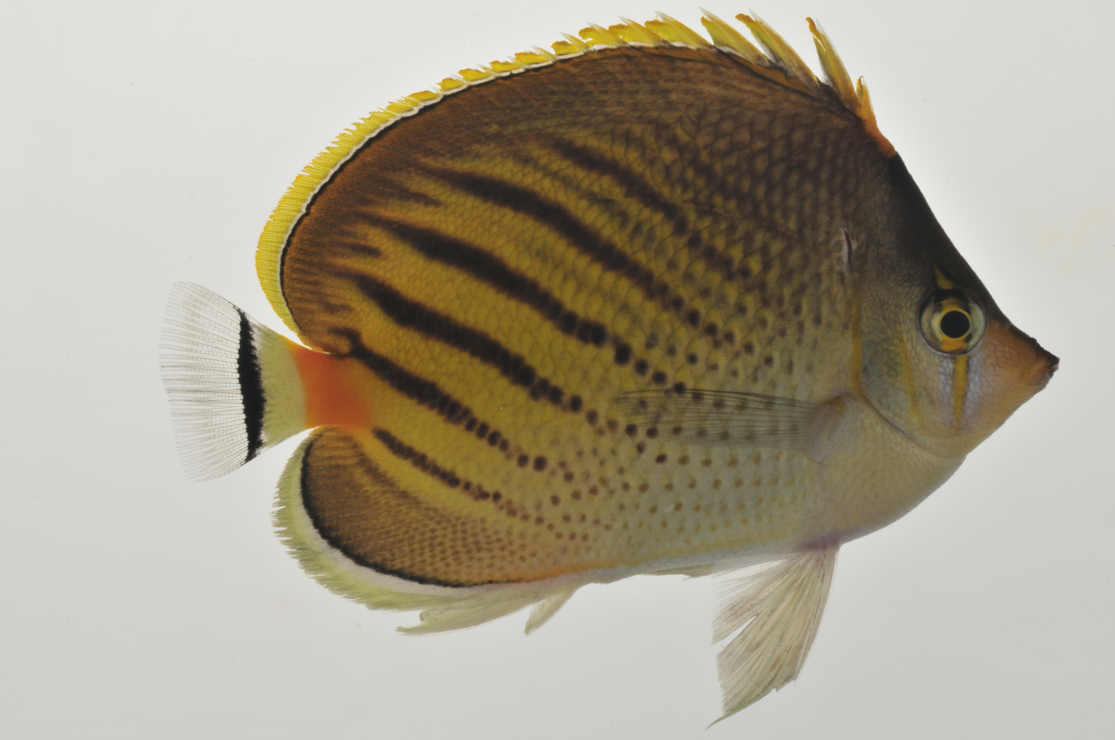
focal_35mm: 158
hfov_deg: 13.1
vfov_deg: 8.7
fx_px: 4872
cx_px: 558
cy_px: 370
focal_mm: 105
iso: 200
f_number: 36
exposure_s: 1/60
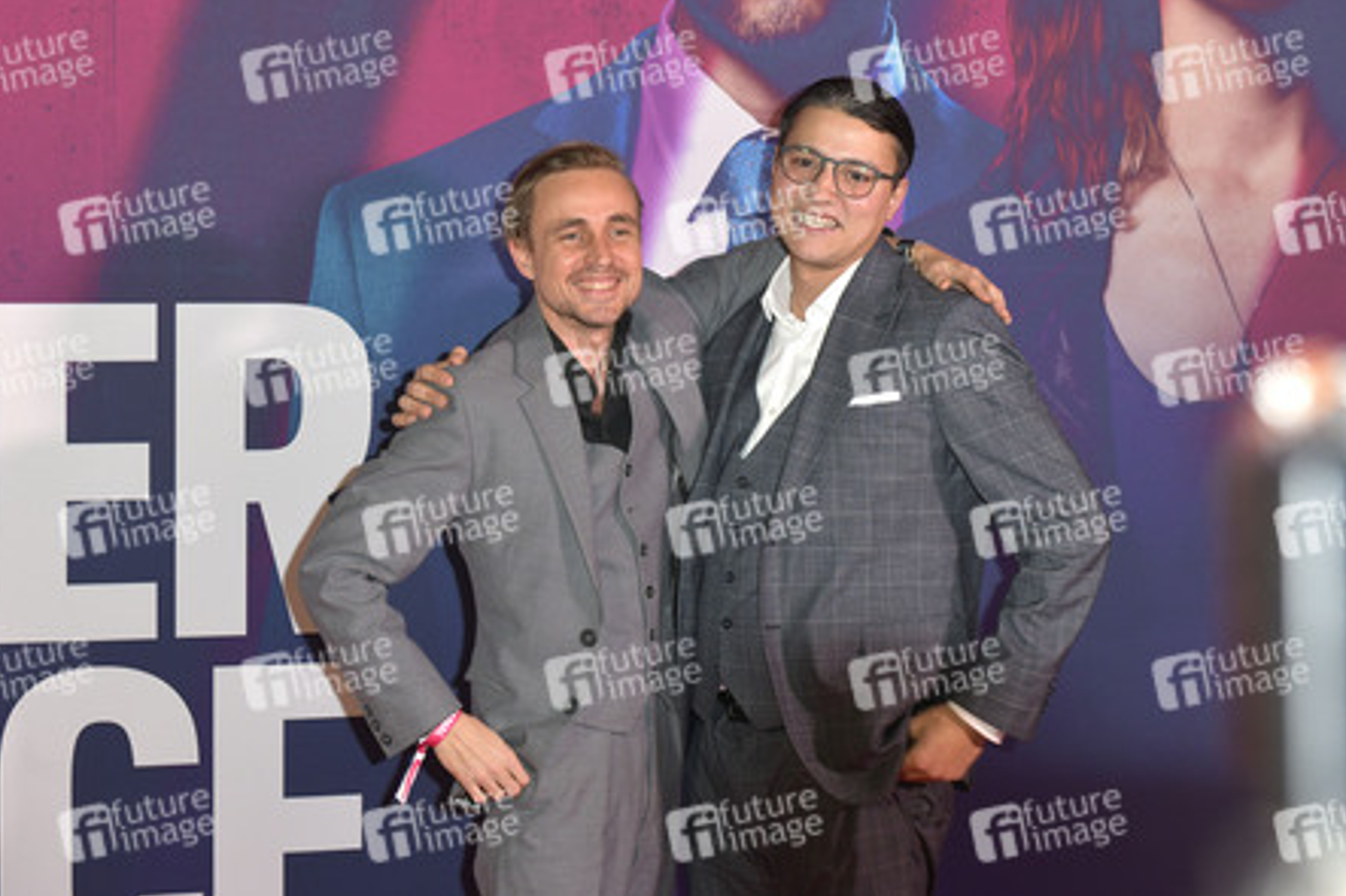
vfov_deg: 23.0
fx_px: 2205
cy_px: 446
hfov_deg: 33.9
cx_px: 664
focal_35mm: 59
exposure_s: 1/125
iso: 800
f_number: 5.6
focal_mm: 58
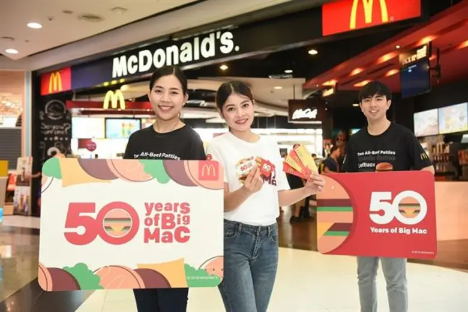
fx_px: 494
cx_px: 234
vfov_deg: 35.0
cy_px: 156
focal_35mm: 38
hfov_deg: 50.7
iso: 2000
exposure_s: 1/125
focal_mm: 38
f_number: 4
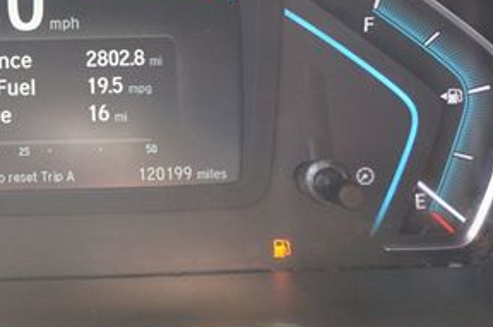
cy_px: 45
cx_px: 9
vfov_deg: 15.0
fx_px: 1232
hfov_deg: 21.9
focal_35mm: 90
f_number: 4.5
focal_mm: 27
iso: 500
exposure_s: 1/60
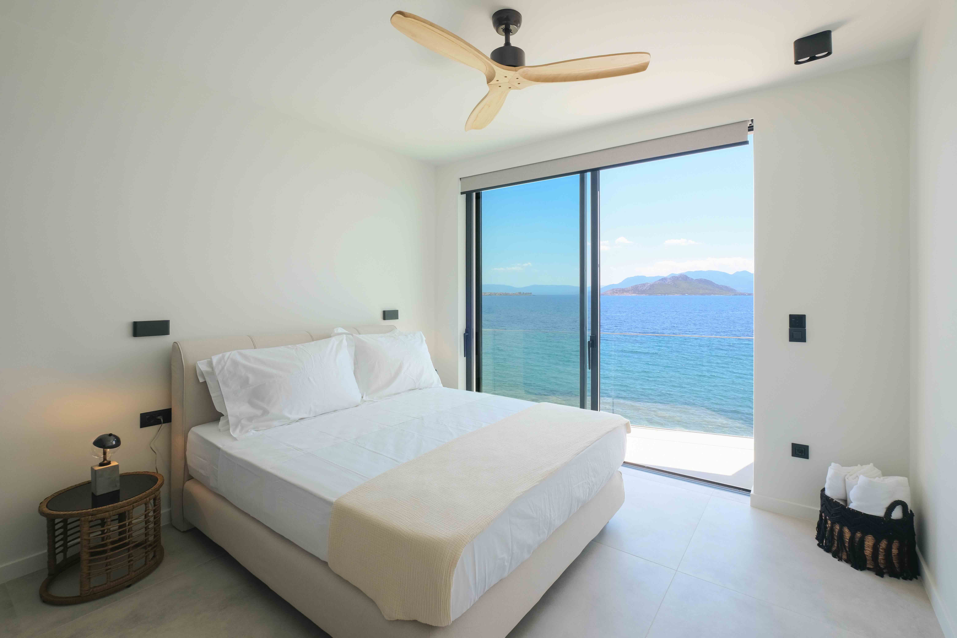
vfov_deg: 77.3
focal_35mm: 15
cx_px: 478
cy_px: 319
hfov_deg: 100.4
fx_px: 399
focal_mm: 10
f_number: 8
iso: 400
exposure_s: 1/320
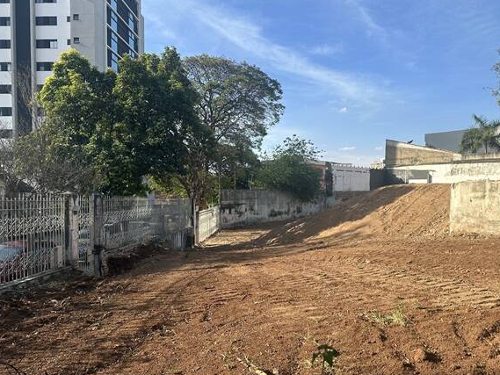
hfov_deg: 65.3
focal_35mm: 27
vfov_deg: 51.3
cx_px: 257
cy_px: 205
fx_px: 390
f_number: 1.78
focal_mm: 6.86
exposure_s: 1/2028
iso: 80
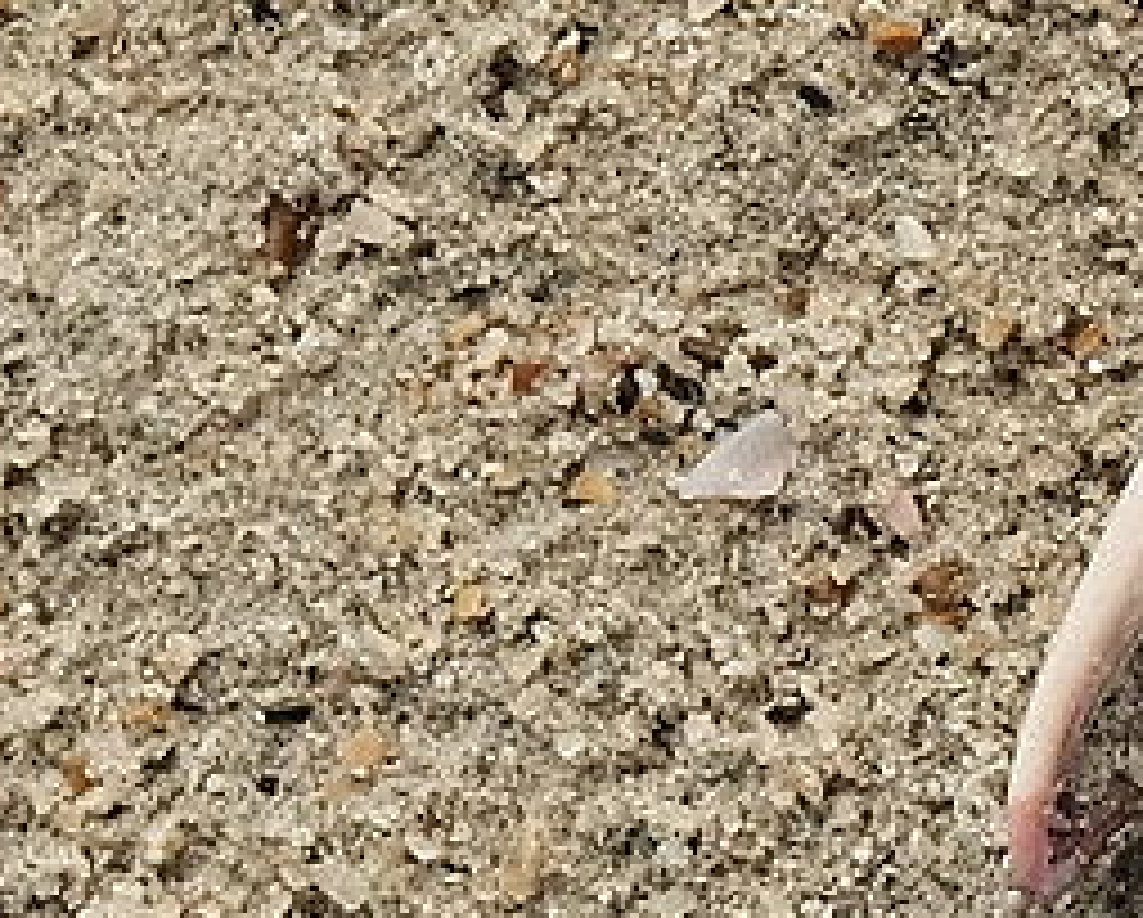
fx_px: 22497
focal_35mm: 664
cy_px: 1548
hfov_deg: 2.9
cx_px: 2164
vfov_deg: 2.3
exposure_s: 1/2000
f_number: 7.1
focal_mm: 50
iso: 800
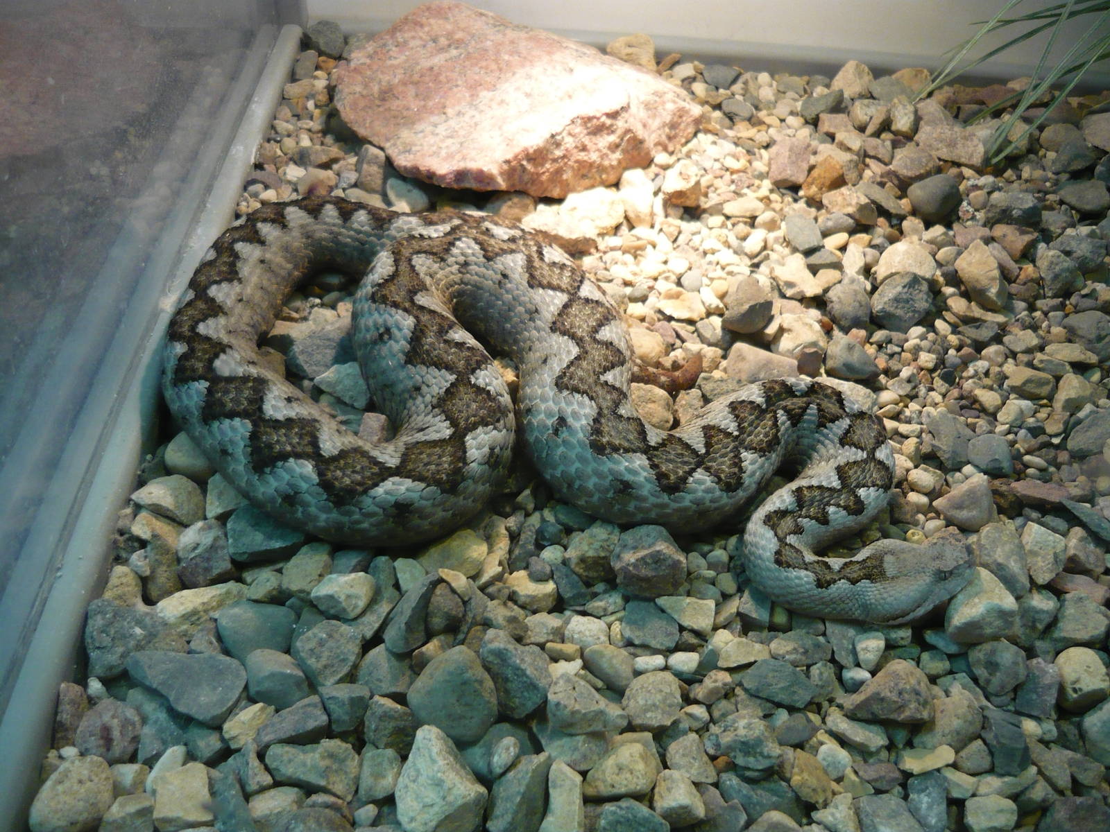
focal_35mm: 33
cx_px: 555
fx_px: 1058
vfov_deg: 42.9
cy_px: 416
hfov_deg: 55.4
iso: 250
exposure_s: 1/30
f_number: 2.8
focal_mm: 5.5
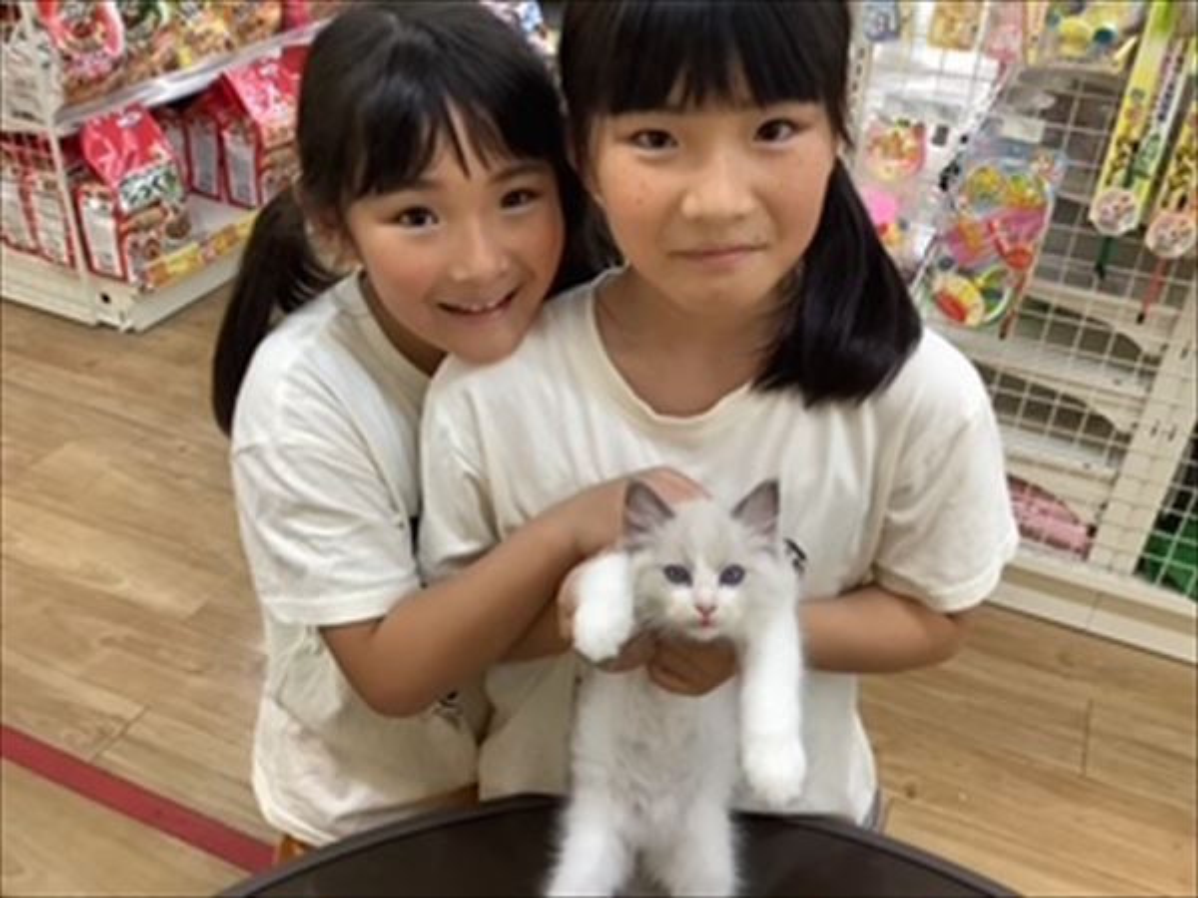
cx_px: 599
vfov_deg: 45.4
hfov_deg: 58.4
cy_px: 449
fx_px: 1073
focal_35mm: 31
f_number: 2.4
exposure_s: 1/50
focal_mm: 3.3
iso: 250
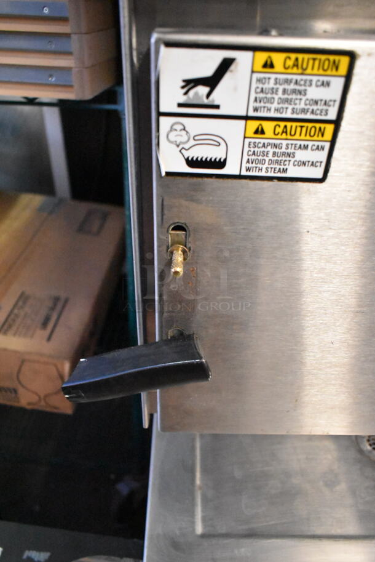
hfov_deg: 48.0
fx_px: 421
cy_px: 281
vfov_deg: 67.3
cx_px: 188
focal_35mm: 27
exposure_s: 1/125
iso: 12800
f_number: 3.5
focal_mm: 18
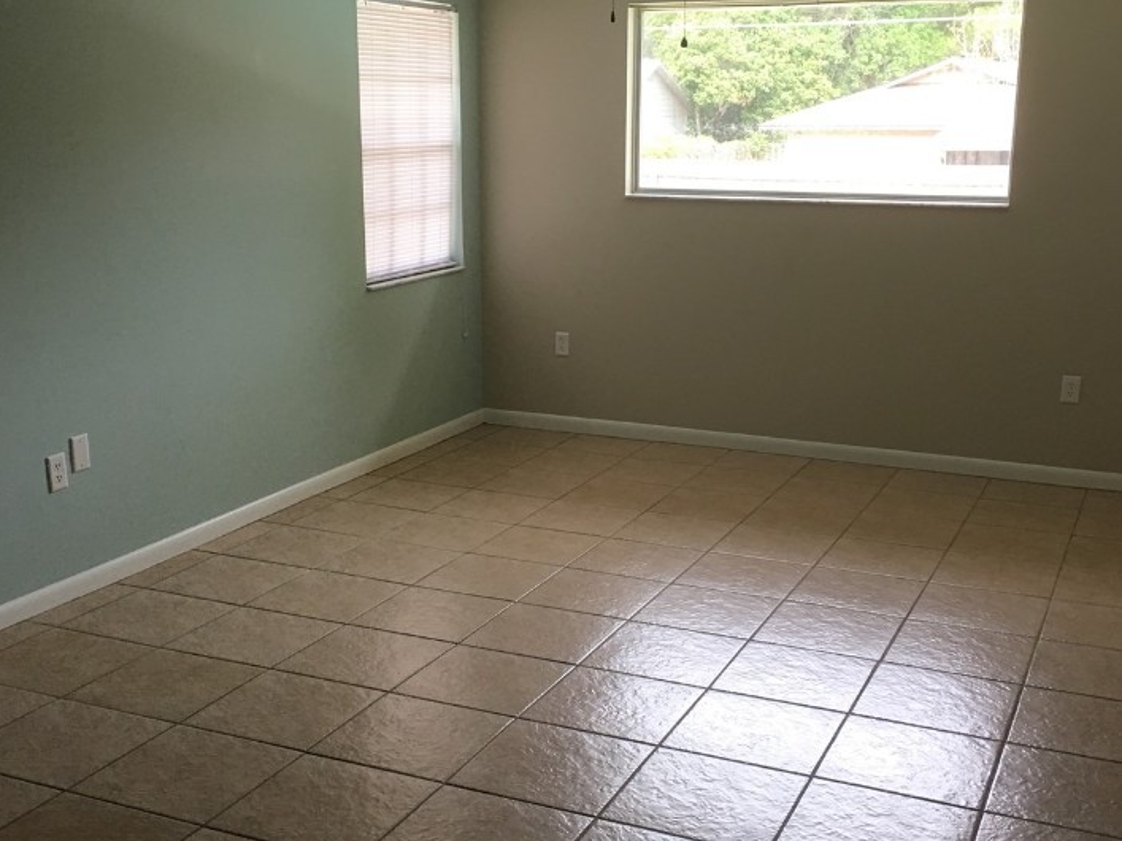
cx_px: 573
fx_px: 1361
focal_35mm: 42
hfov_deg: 44.8
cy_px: 432
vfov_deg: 34.3
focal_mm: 4.15
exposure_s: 1/30
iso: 32
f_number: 2.2
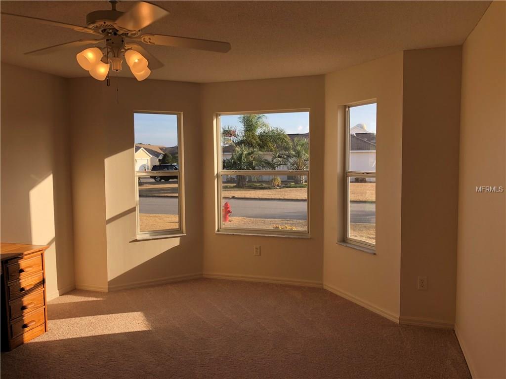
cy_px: 190
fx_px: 409
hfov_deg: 63.4
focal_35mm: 28
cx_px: 253
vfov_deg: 49.7
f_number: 1.8
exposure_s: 1/316
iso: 20
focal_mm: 3.99
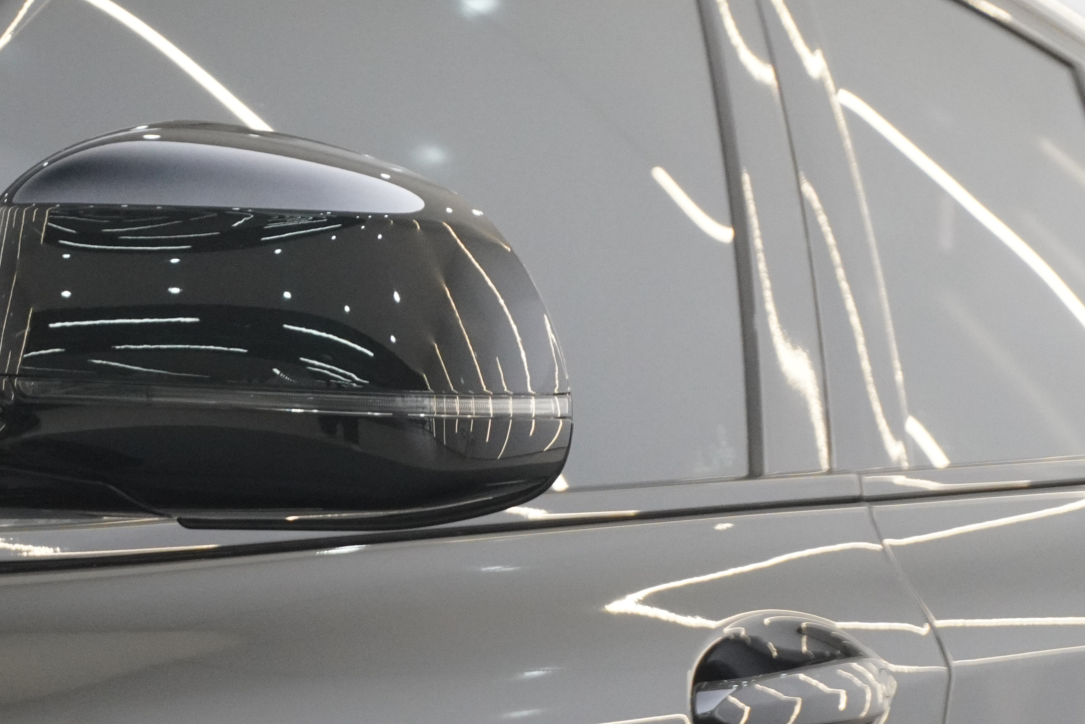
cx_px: 322
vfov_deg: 10.2
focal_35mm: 134
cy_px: 309
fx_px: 4038
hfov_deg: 15.3
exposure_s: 1/80
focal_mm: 50
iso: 3200
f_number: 6.3
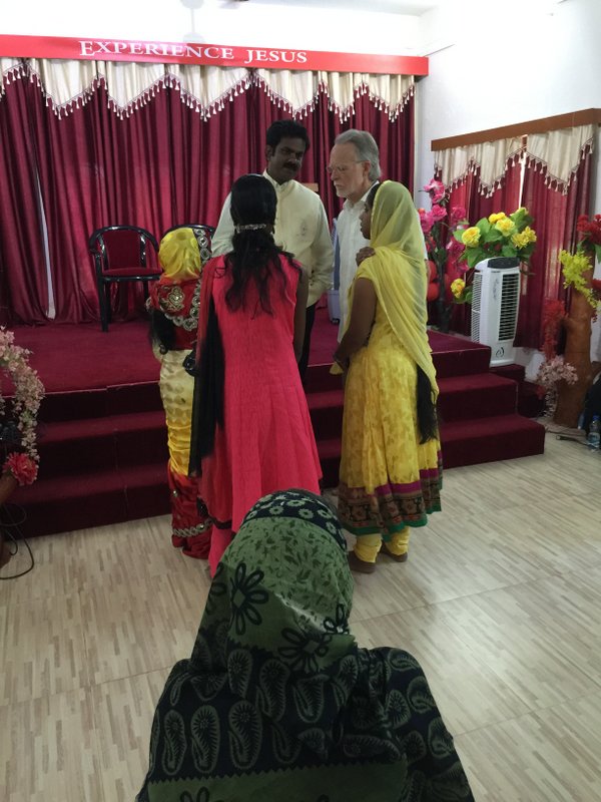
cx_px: 300
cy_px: 401
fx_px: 671
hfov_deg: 48.2
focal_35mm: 29
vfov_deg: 61.7
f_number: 2.2
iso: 125
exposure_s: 1/17
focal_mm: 4.15
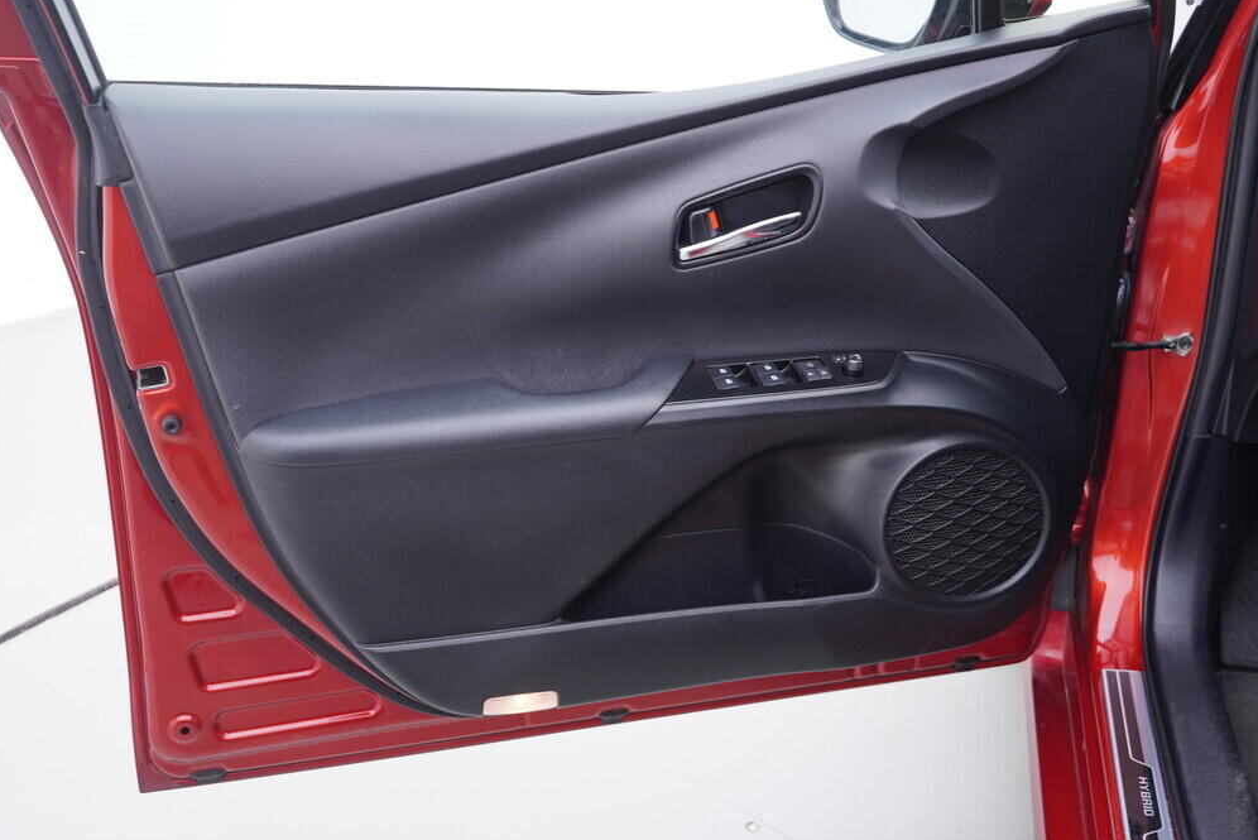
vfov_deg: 36.0
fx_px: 1293
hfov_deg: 51.9
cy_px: 416
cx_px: 642
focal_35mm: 37
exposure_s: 1/40
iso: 160
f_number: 2.8
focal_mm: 24
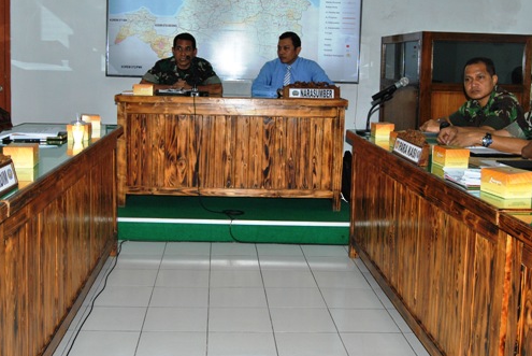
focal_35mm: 45
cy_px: 138
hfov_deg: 43.8
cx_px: 242
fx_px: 660
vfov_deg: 30.1
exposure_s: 1/125
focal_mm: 23
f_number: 7.1
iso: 400
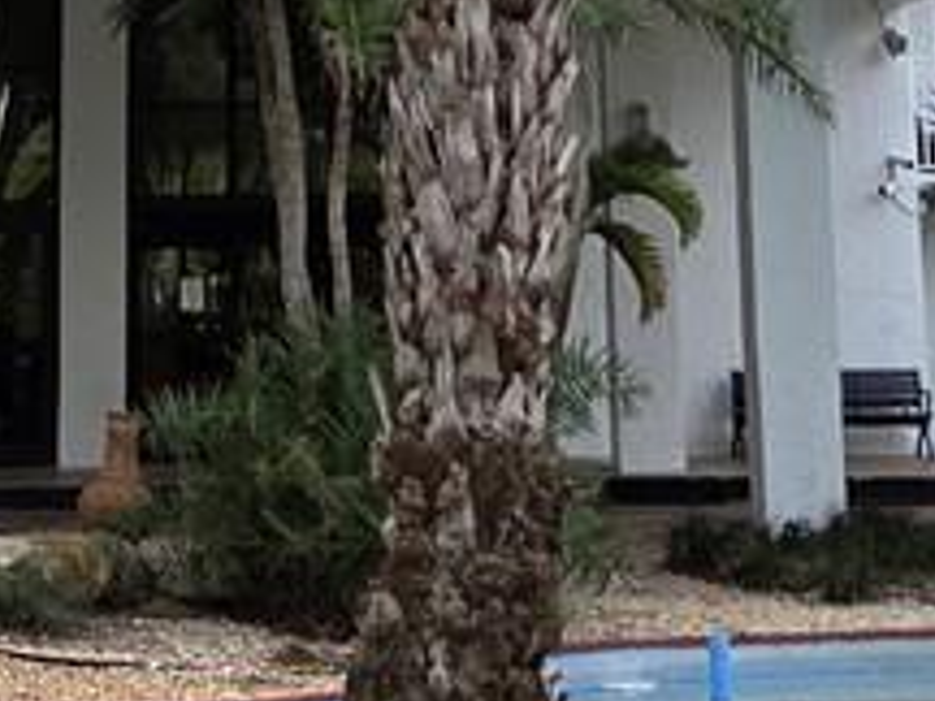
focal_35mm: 170
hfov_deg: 11.6
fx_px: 4592
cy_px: -1324
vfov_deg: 7.7
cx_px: 255
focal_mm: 5.4
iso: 80
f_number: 1.8
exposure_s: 1/1597
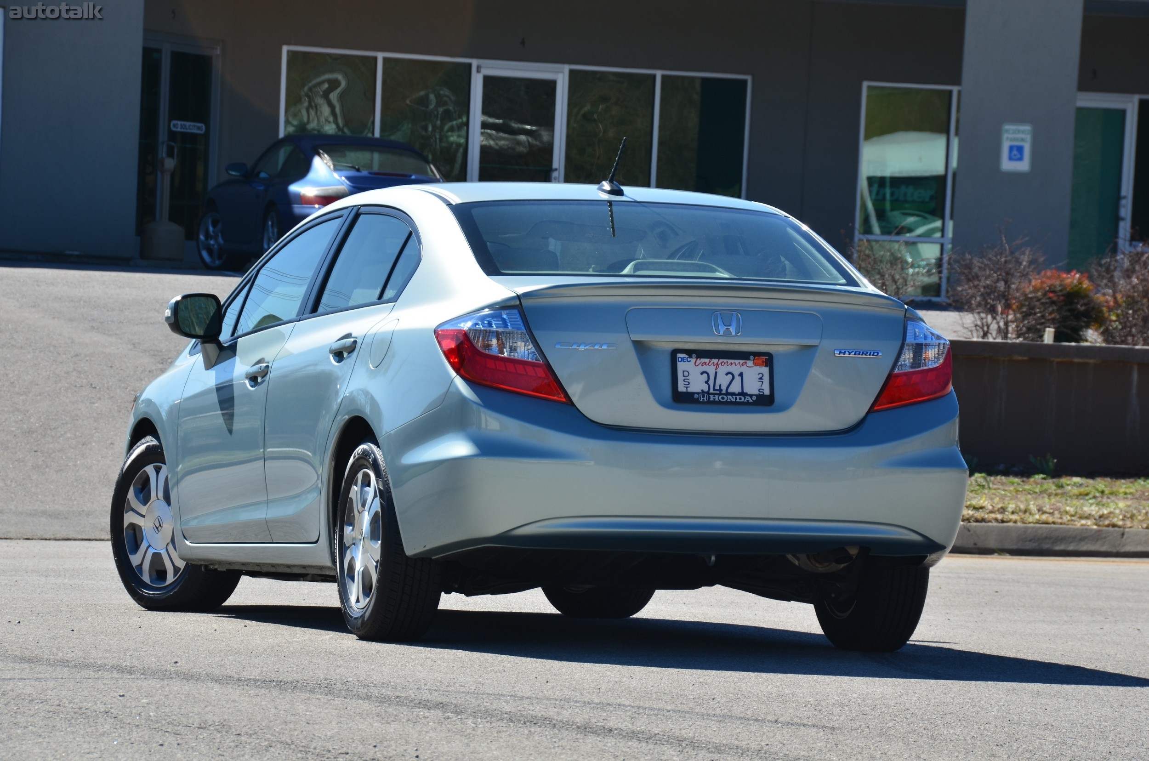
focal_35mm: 195
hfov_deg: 10.6
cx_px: 574
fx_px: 6211
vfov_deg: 7.0
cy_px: 380
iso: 100
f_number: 11
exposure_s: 1/125
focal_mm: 130
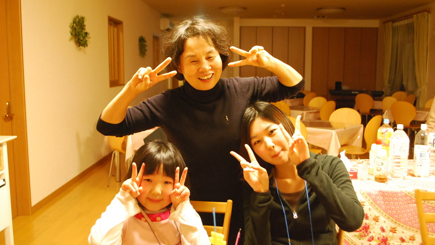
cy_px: 118
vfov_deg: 31.2
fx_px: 438
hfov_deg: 52.8
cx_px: 218
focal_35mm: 38
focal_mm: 24
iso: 1600
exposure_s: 1/15
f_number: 4.2
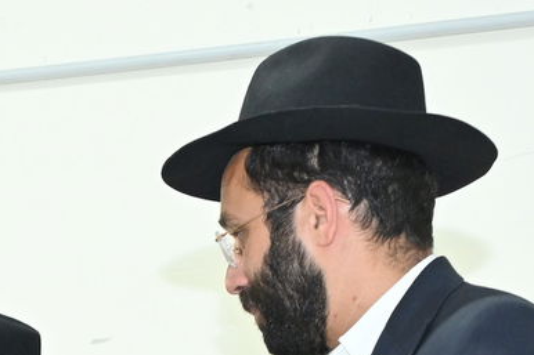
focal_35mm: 127
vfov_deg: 10.3
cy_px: 578
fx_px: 1883
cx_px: -277
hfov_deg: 14.9
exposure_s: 1/125
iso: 1250
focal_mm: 35
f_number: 4.5
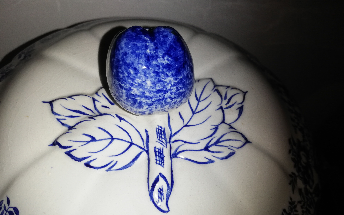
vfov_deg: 44.4
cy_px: 126
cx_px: 171
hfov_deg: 66.5
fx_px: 263
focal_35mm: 28
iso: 200
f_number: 2.2
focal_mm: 3.81
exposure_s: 1/50
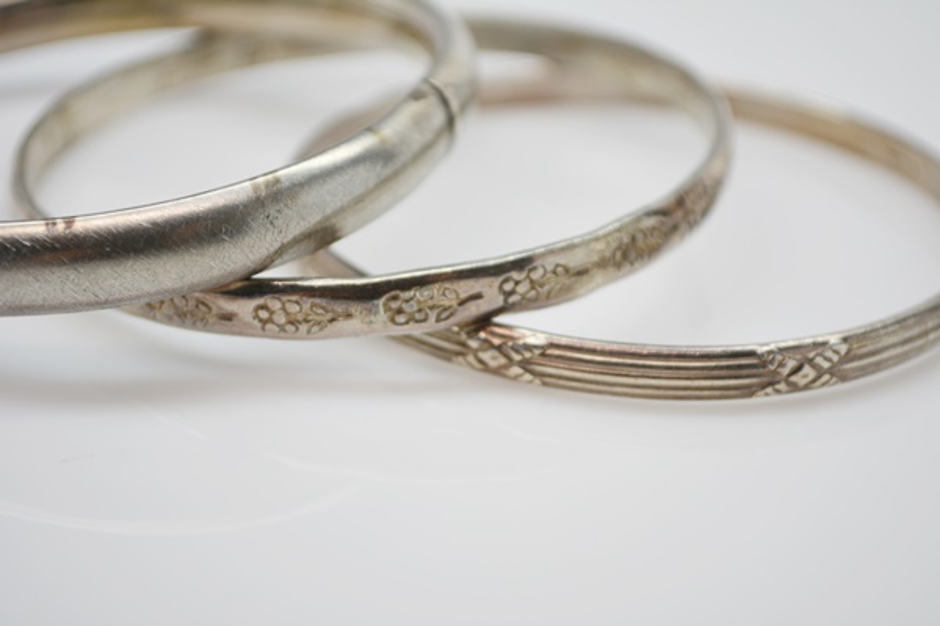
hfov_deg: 24.6
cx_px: 470
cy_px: 313
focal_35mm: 82
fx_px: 2154
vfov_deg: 16.6
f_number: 5.6
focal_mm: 55
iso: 250
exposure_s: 1/125
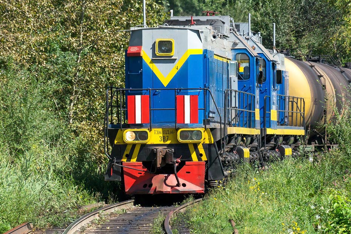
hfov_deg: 8.0
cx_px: 213
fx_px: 2512
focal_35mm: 258
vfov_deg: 5.3
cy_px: 87
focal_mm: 135
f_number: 8
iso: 400
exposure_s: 1/1000
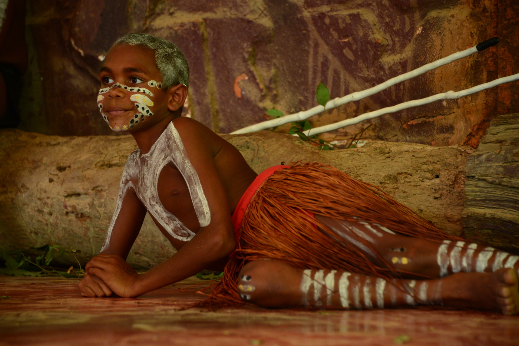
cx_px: 260
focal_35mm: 170
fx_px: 2450
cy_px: 173
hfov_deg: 12.1
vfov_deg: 8.1
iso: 2000
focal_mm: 170
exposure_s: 1/125
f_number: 5.6
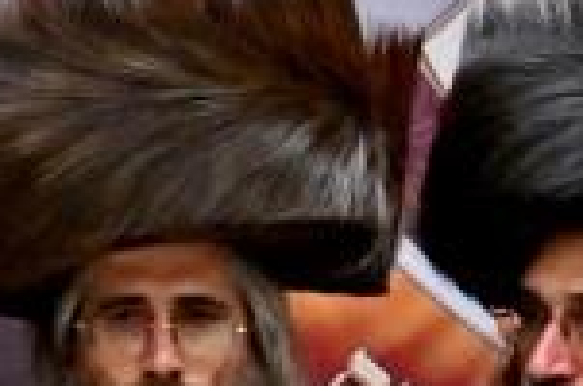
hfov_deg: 1.7
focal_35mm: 1224
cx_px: 741
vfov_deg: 1.1
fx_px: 19780
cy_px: 845
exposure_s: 1/800
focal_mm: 120
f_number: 4
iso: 800
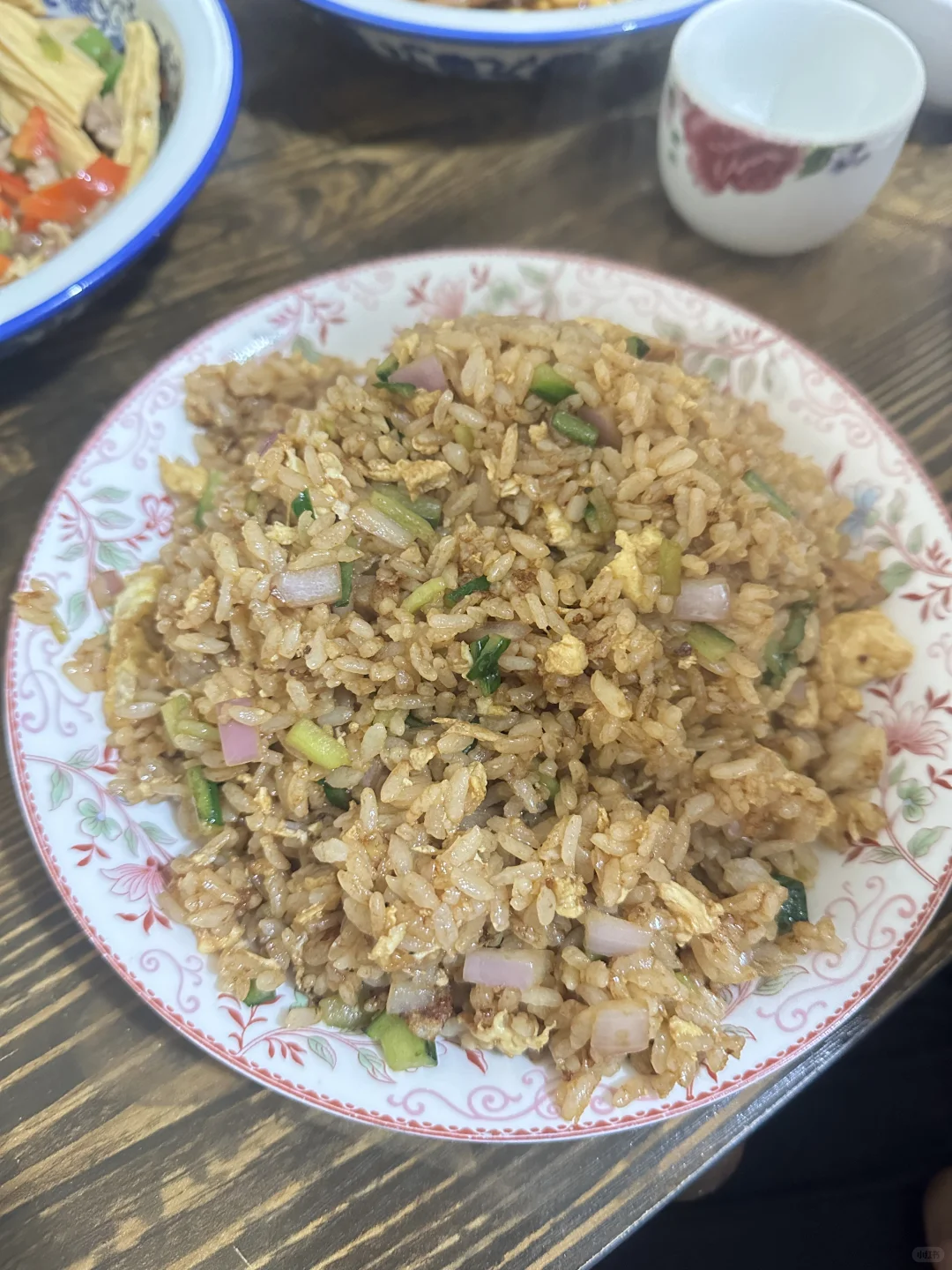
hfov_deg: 56.8
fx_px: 880
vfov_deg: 71.6
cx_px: 476
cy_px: 635
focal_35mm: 24
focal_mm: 6.86
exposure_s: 1/50
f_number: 1.78
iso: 800
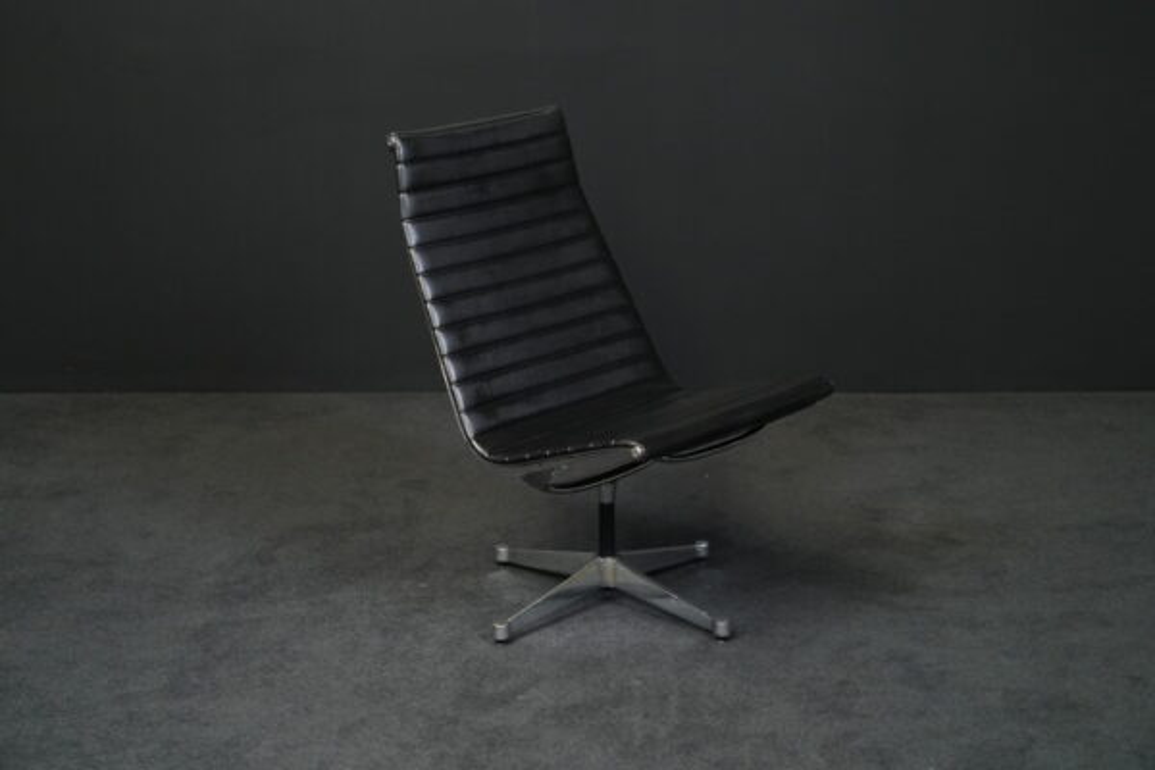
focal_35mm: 65
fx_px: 2085
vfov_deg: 20.9
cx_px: 578
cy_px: 385
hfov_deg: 31.0
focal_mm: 65
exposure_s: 1/160
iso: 5000
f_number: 8
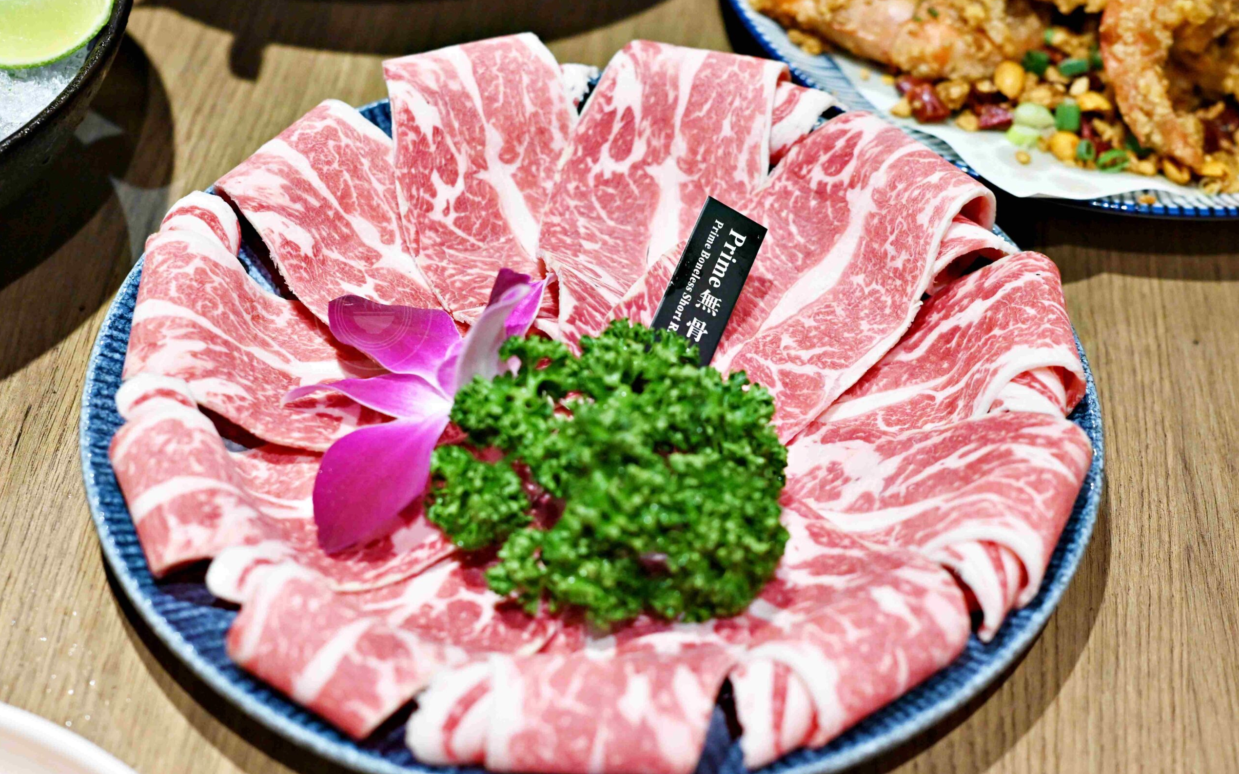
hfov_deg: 26.8
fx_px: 2600
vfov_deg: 16.9
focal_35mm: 77
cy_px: 360
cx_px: 618
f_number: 3.2
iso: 1400
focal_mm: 50
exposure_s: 1/200
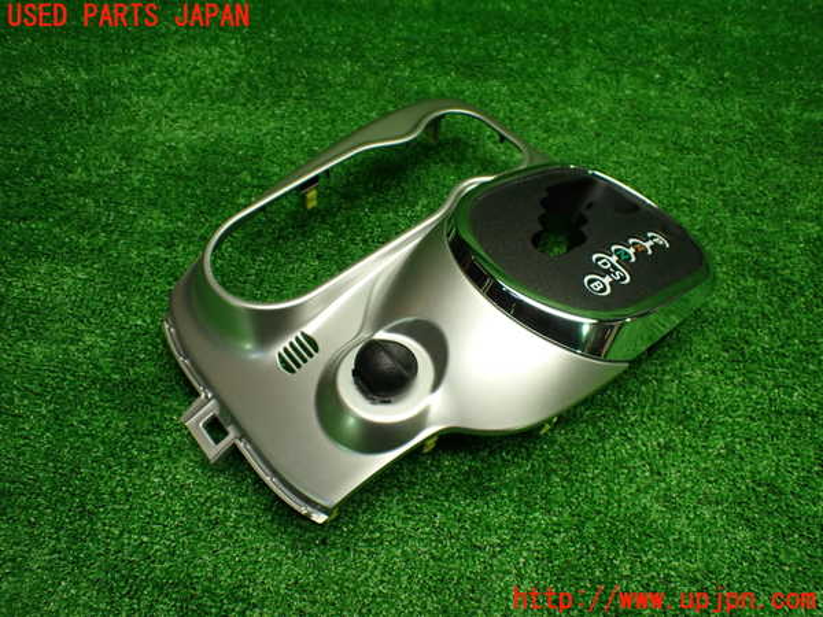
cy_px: 308
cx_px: 412
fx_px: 713
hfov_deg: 60.0
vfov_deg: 46.8
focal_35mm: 30
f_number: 2.3
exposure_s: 1/125
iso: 320
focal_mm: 5.4
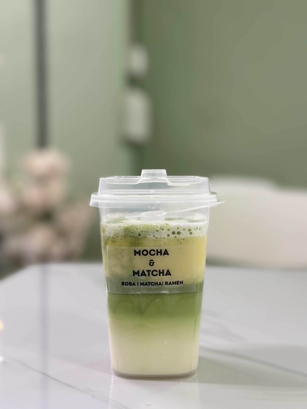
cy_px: 204
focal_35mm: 48
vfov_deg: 39.7
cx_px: 154
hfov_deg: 30.3
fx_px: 568
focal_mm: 6.86
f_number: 1.78
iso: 160
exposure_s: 1/100
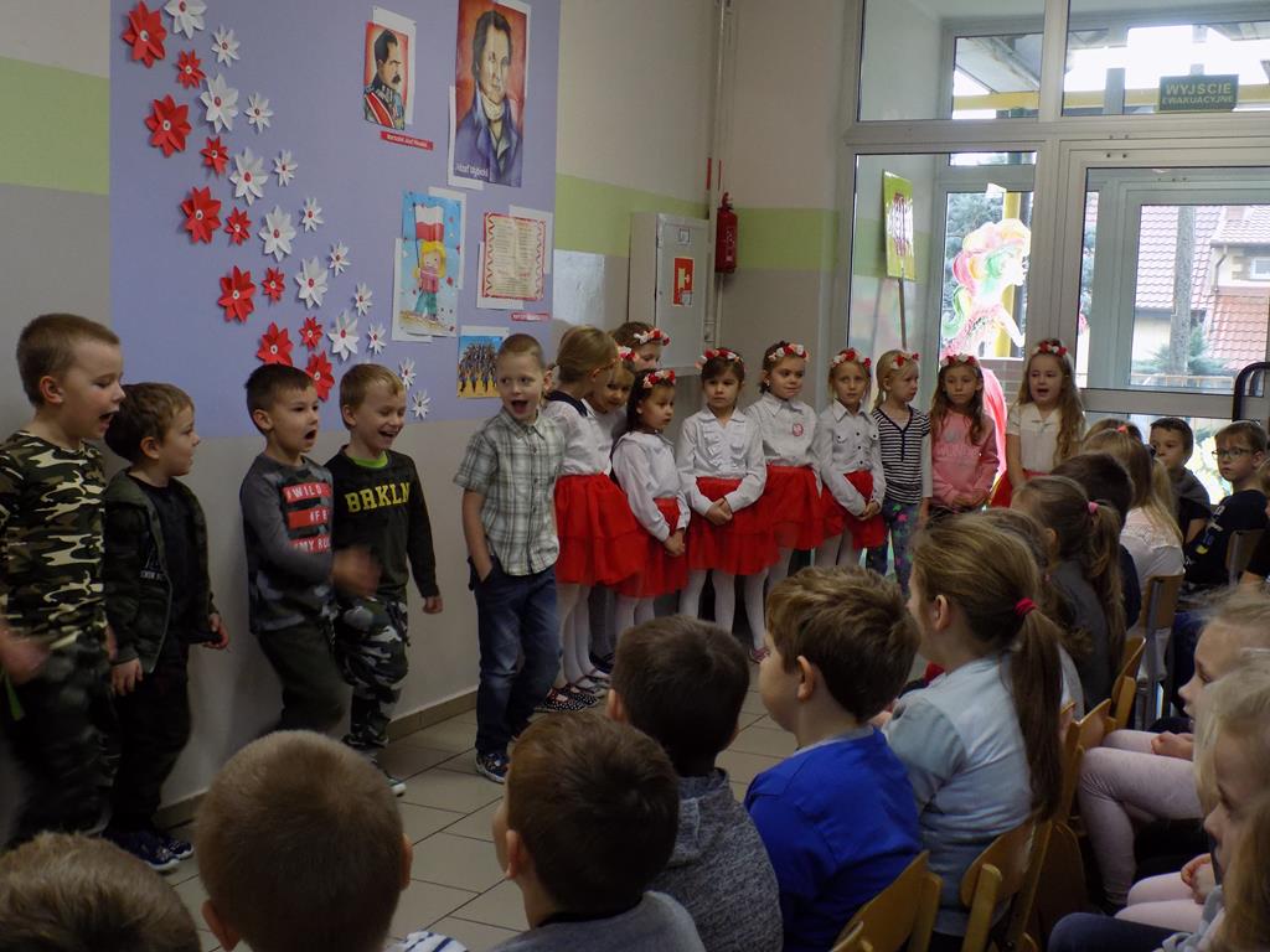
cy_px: 476
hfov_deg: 45.8
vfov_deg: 35.1
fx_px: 1504
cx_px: 635
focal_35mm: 41
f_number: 3.6
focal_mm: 7.3
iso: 250
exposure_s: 1/30
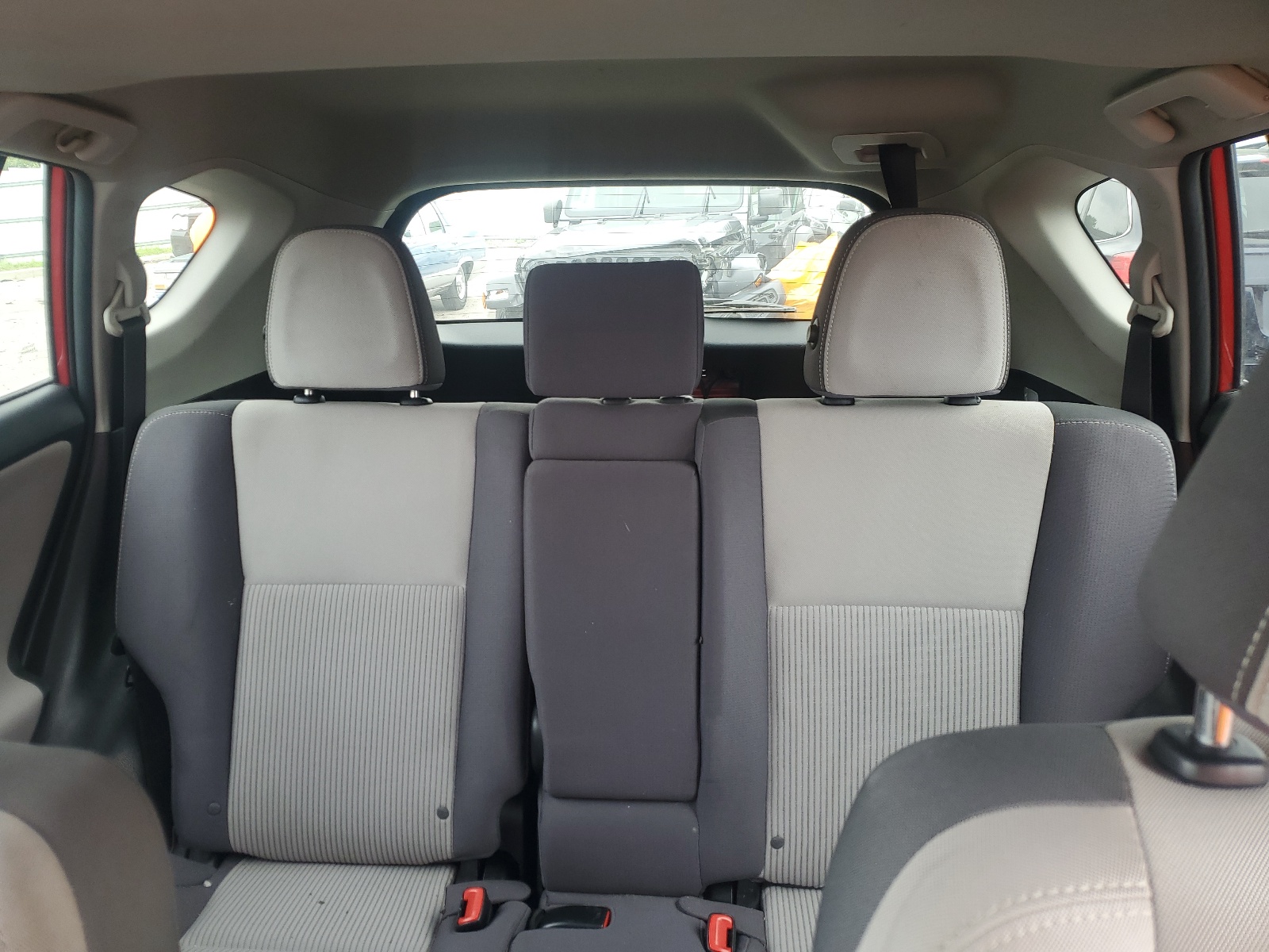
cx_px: 634
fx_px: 953
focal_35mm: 26
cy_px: 476
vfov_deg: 53.1
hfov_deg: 67.3
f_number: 1.5
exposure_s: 1/60.2
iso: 52
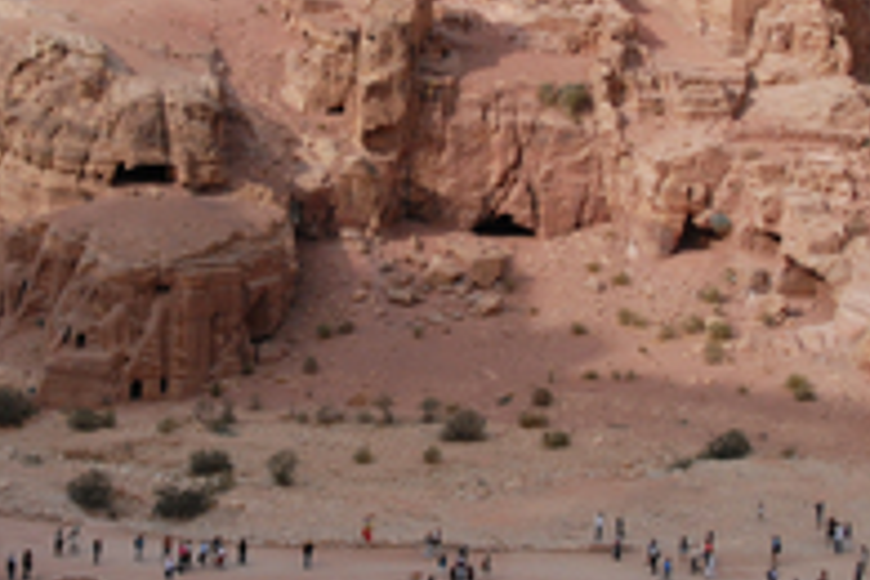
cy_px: 170
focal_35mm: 88
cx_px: 406
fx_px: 2127
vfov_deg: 15.5
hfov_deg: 23.1
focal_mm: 26
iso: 400
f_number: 13
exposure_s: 1/400
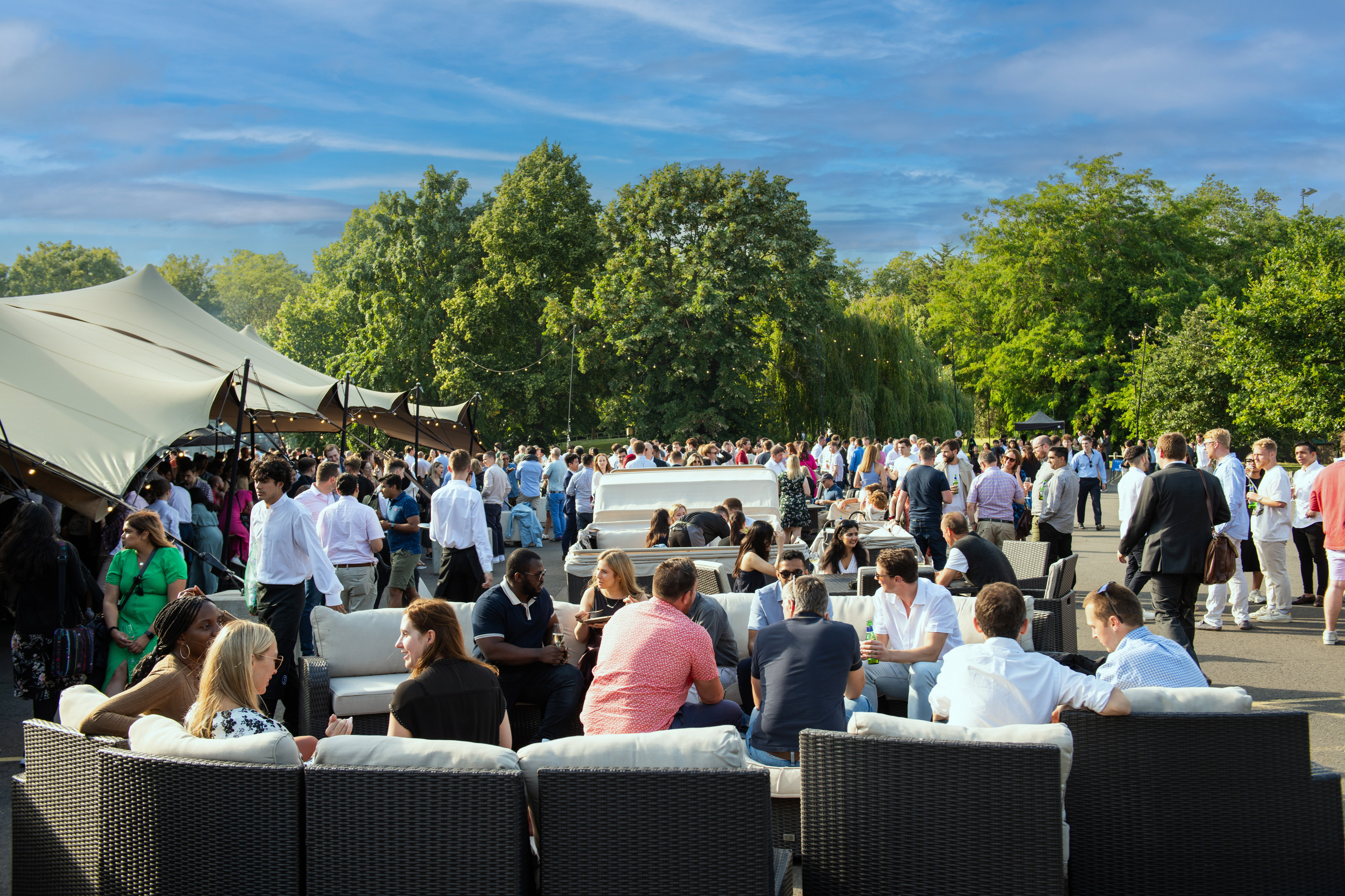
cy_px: 448
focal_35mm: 34
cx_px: 672
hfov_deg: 55.8
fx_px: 1270
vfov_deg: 38.9
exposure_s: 1/160
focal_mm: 34
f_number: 4.5
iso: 100
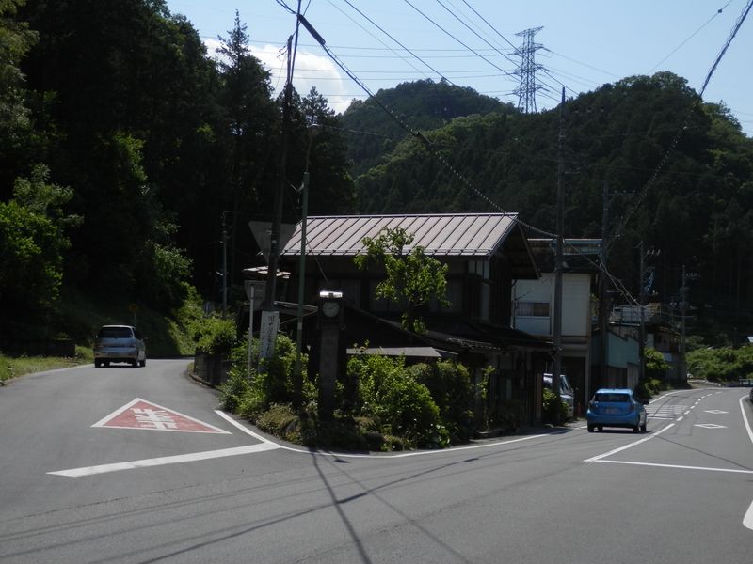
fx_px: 1066
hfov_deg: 38.9
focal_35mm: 49
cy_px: 282
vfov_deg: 29.7
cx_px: 376
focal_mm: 8.9
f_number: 11.2
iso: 80
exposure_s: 1/125
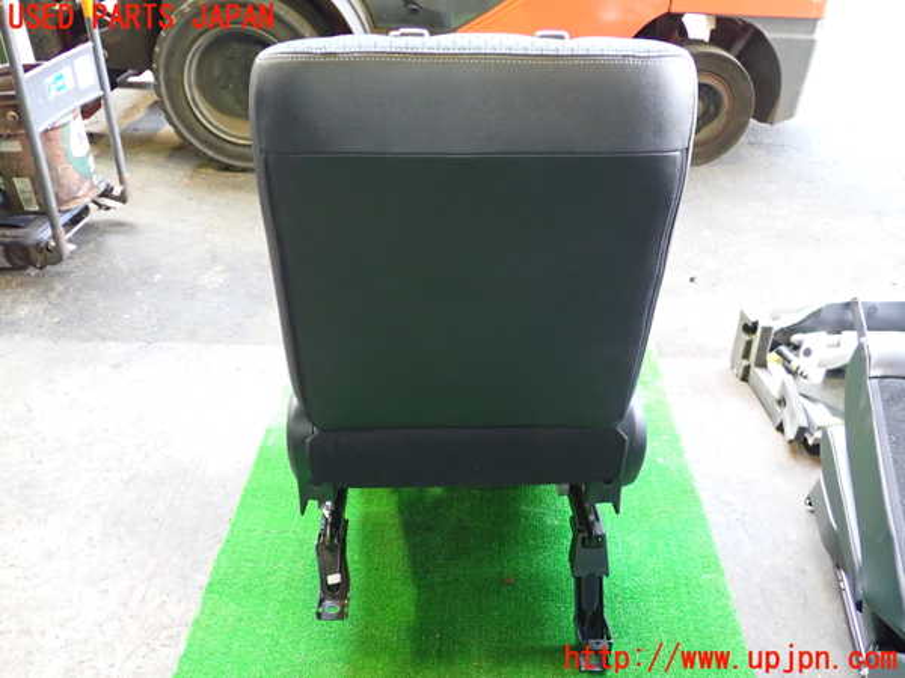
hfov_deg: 60.0
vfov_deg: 46.8
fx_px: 784
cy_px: 339
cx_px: 452
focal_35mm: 30
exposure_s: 1/30
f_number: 2.3
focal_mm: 5.4
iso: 640
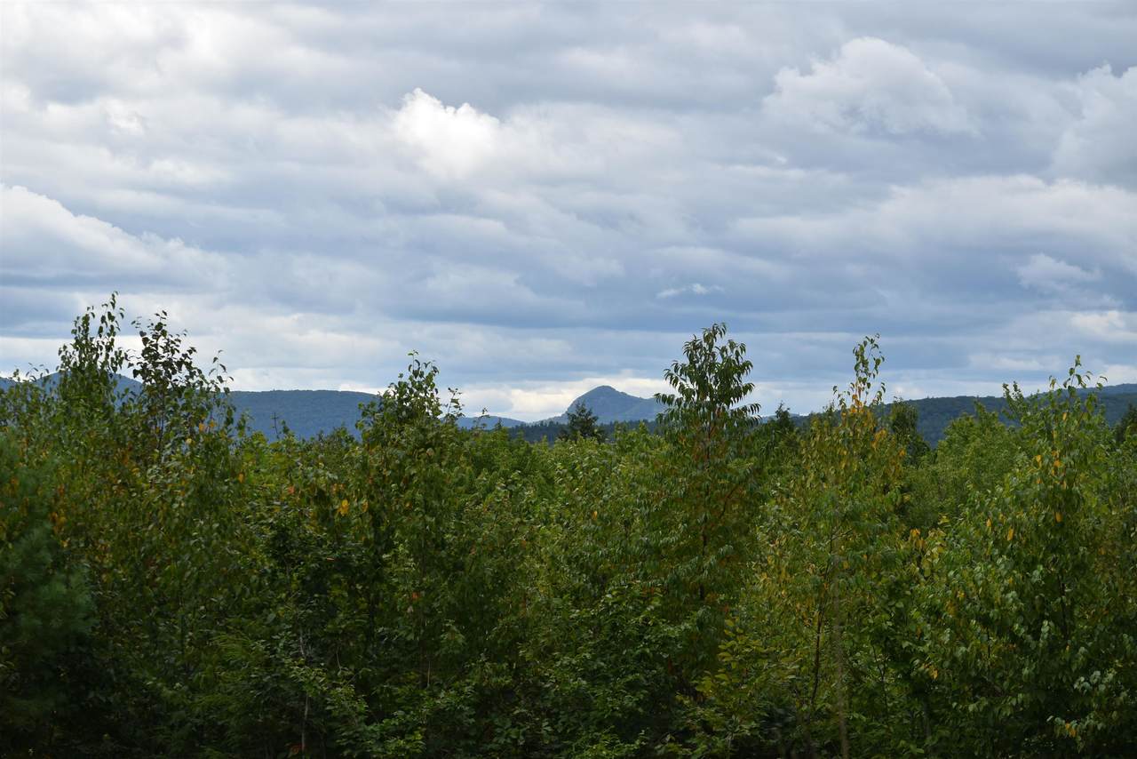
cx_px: 568
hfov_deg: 16.1
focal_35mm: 128
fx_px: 4028
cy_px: 380
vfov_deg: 10.8
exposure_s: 1/800
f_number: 7.1
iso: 200
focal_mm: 85
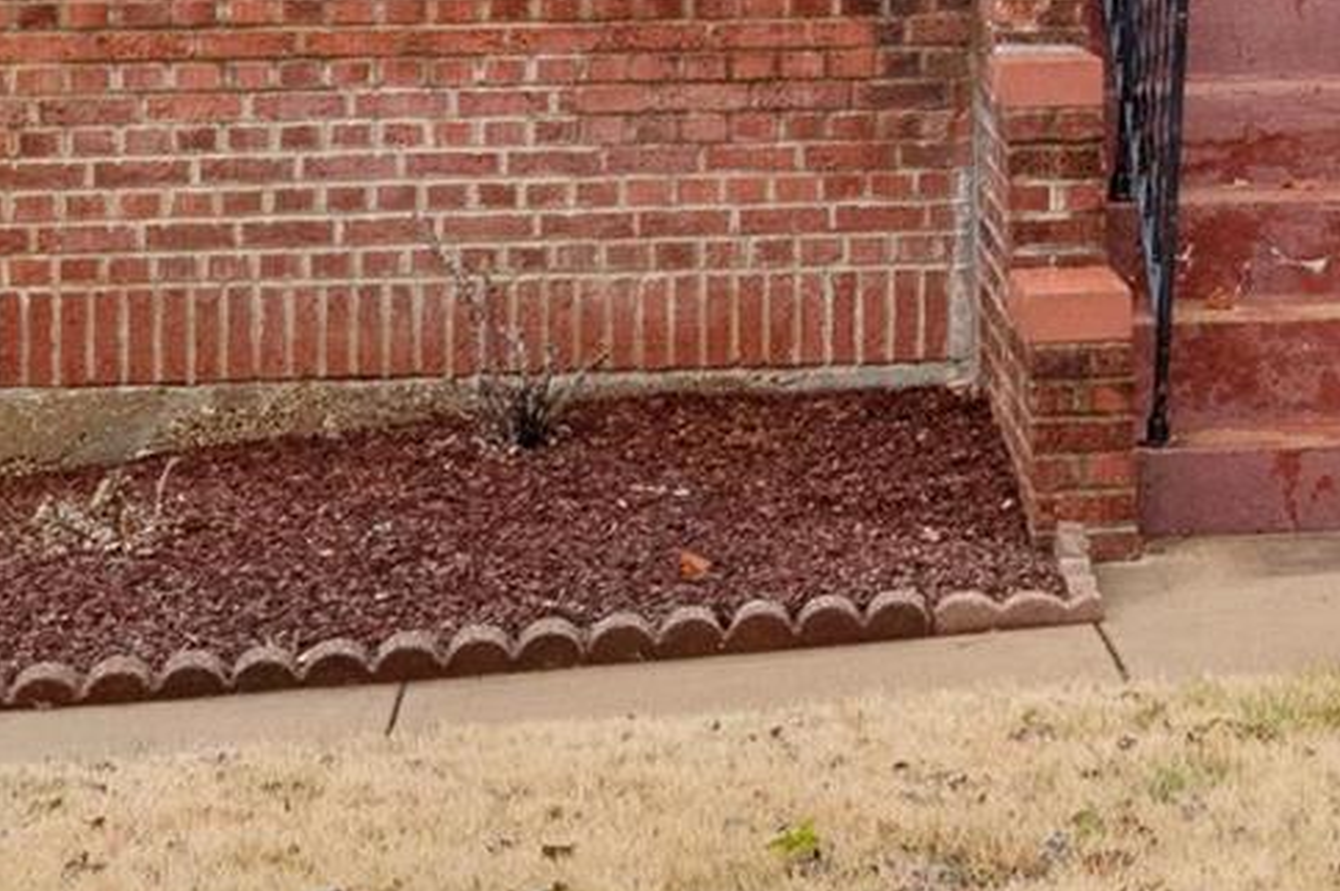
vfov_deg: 11.0
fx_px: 4426
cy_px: -529
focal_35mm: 119
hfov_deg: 16.5
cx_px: 1611
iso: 400
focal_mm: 18
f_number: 8
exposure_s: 1/50
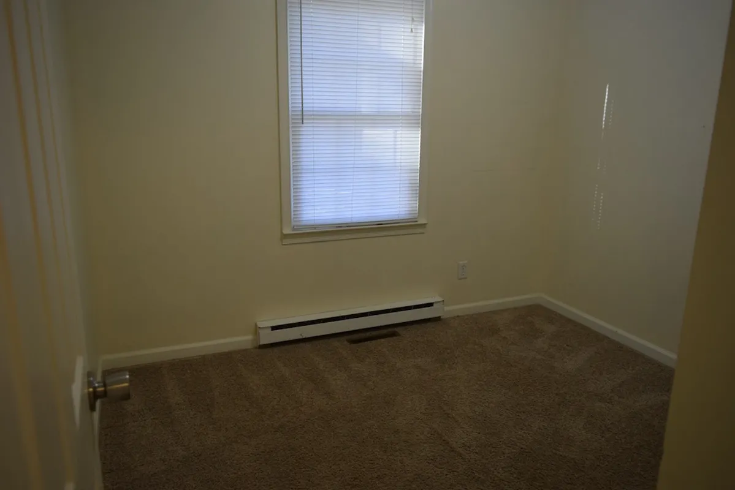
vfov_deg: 48.0
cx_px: 368
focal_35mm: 27
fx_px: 551
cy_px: 245
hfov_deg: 67.4
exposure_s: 1/60
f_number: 4
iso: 400
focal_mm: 18
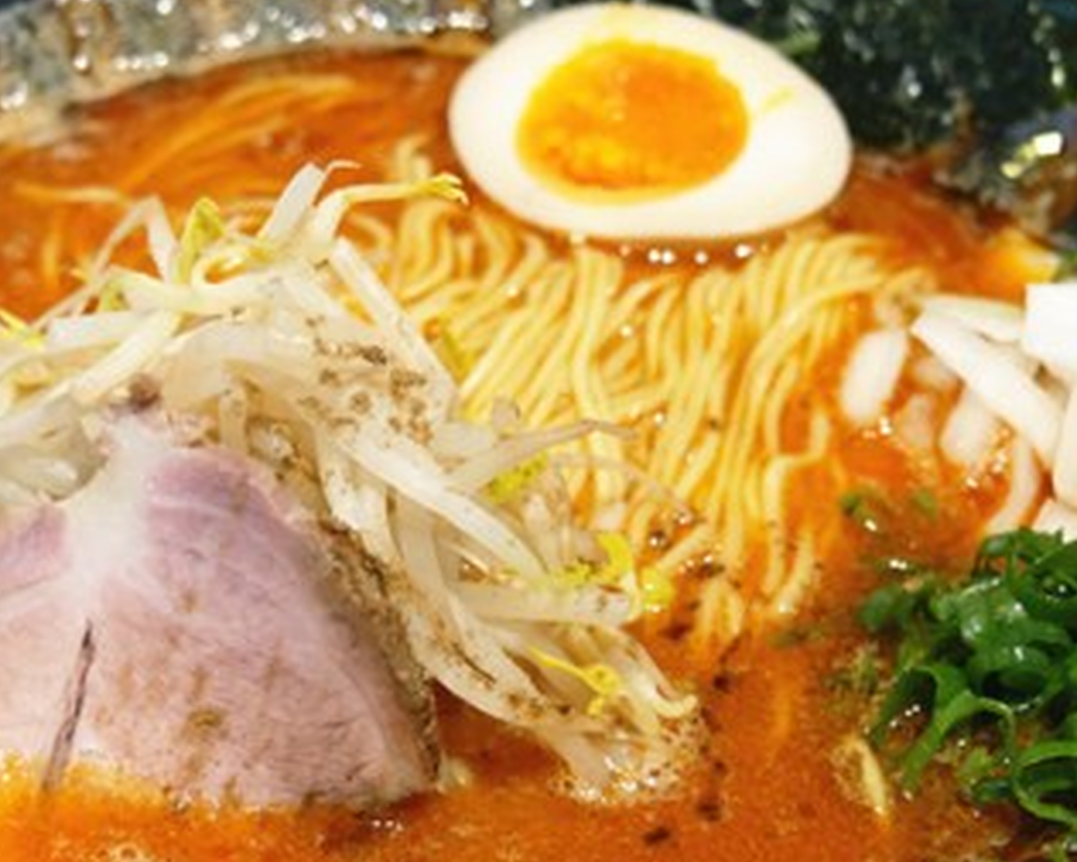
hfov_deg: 24.4
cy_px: 506
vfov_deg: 19.6
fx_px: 2486
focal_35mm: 78
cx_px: 424
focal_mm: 21
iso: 800
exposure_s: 1/125
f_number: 4
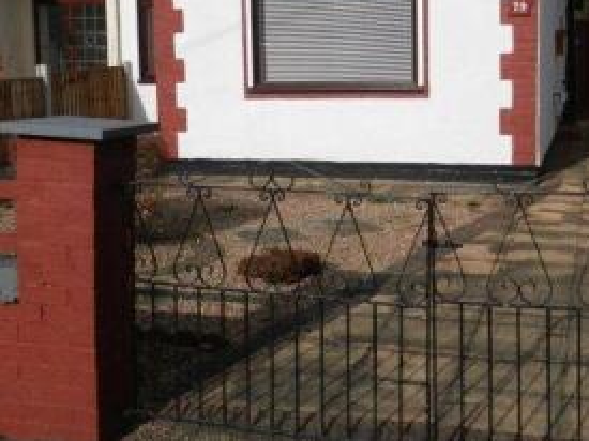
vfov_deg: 27.3
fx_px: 901
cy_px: 138
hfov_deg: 36.2
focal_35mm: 53
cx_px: 299
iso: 100
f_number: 8.7
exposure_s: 1/500
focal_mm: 4.5
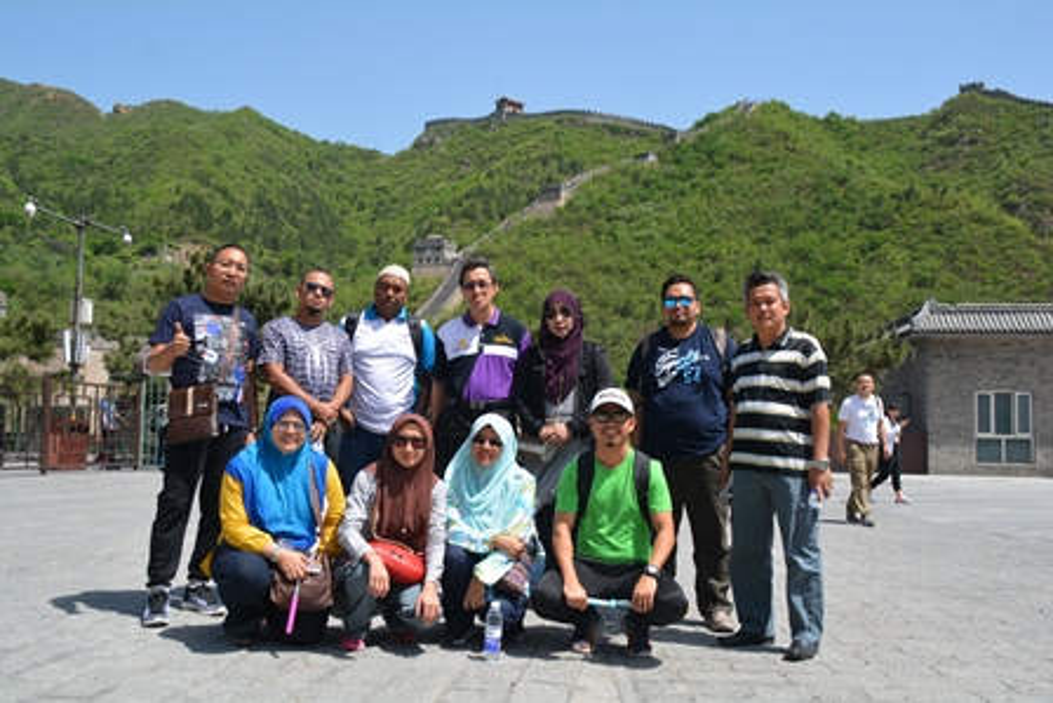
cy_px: 352
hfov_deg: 51.3
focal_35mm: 38
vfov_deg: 35.5
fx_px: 1097
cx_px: 526
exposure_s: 1/250
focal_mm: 25
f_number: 8
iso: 125
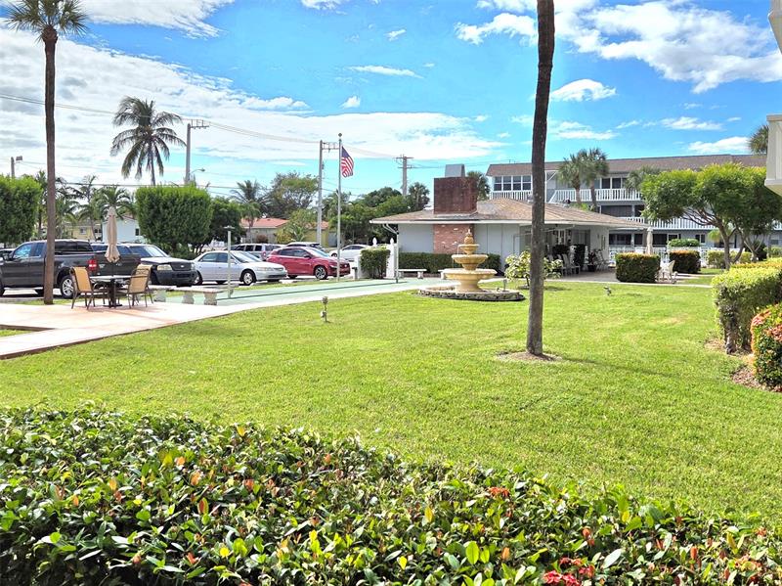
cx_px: 391
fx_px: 519
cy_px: 293
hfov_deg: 74.0
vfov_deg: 58.8
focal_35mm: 23
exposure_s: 1/10000
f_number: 1.8
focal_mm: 5.4
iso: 64
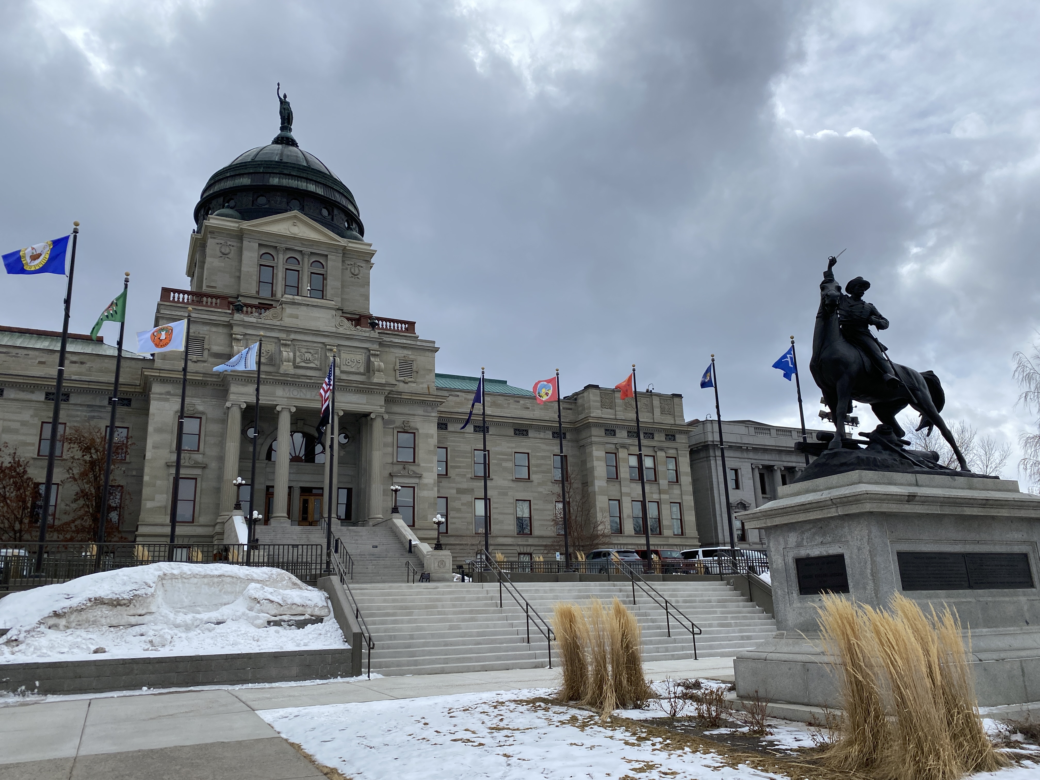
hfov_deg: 67.3
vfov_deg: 53.1
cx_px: 520
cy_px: 390
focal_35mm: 26
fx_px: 781
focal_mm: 4.25
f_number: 1.8
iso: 32
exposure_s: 1/4608
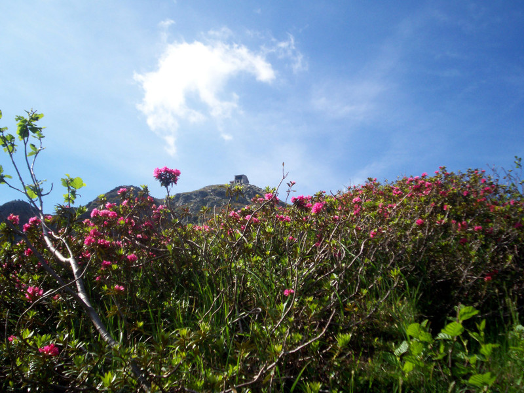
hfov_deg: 51.4
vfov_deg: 39.7
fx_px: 545
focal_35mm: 36
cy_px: 196
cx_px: 262
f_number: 4.5
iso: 100
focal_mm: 5.9
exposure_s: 1/435
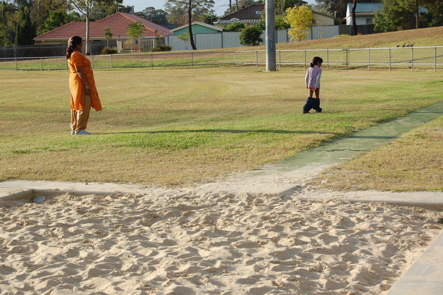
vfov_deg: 15.1
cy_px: 135
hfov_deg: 22.5
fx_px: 1113
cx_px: 209
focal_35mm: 91
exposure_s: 1/320
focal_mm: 55
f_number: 9
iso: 200
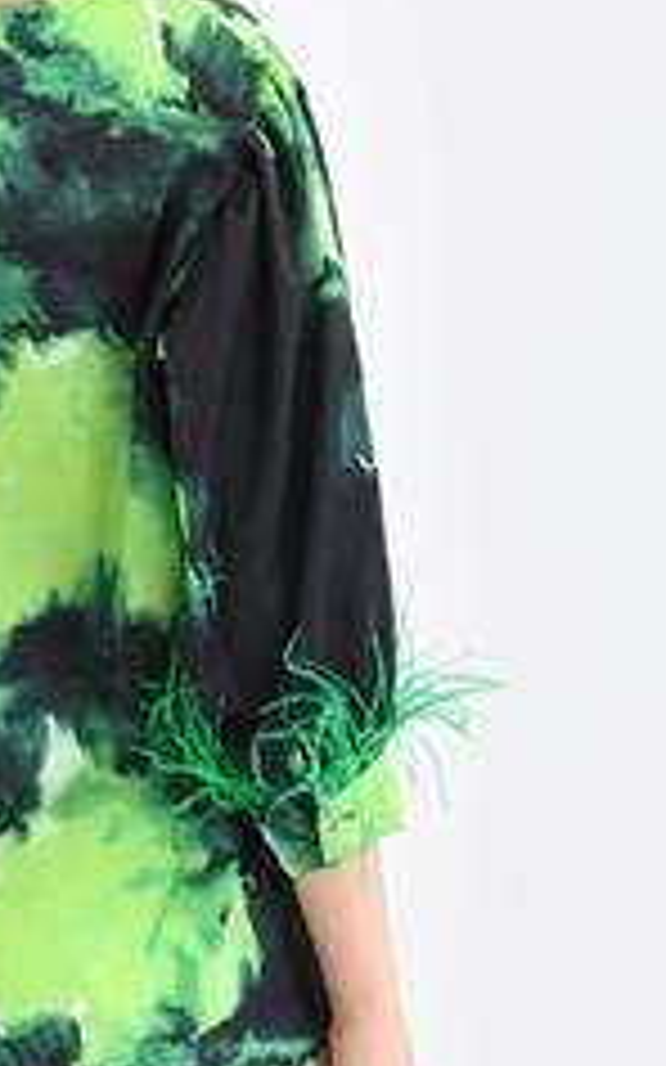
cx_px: 158
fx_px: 3923
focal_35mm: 135
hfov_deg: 9.7
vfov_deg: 15.5
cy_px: 463
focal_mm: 55
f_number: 6.3
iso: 125
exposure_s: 1/125
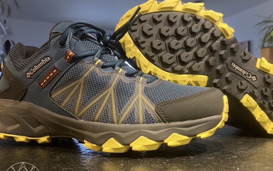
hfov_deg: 56.6
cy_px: 92
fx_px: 253
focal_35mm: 34
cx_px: 147
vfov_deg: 37.3
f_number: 1.8
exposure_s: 1/30
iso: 640
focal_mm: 3.99
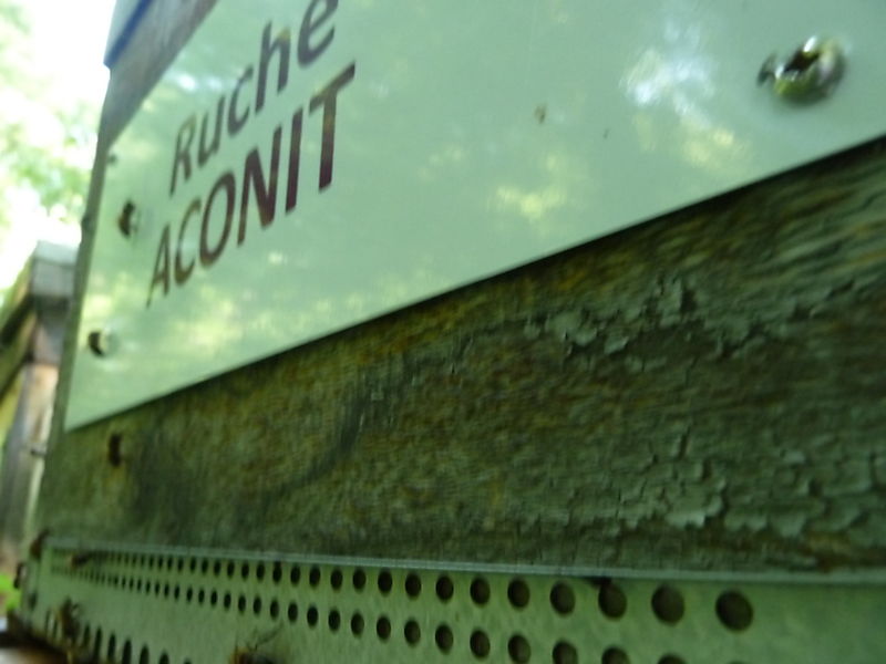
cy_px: 332
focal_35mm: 25
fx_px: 640
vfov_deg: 54.9
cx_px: 443
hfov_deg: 69.4
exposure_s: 1/25
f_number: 3.3
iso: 400
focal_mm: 4.1
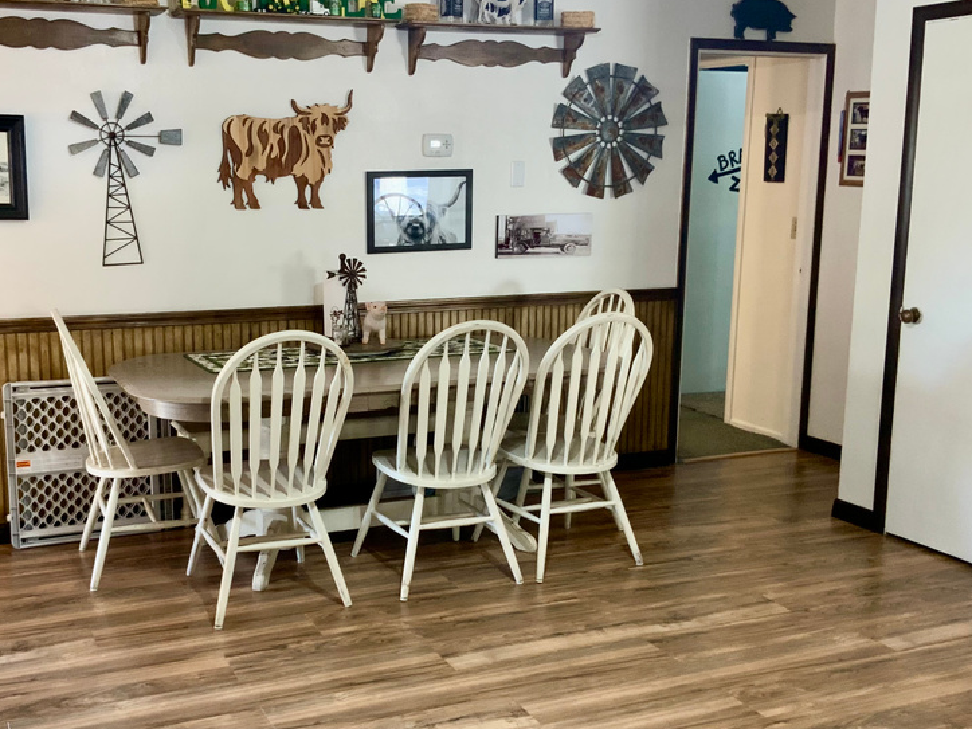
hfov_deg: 45.5
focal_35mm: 41
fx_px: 1151
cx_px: 380
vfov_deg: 35.1
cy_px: 377
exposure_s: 1/60
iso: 100
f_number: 1.8
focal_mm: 3
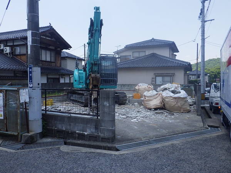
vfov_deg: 49.7
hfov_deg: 63.4
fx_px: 187
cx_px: 116
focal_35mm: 28
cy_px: 86
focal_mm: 5
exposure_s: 1/800
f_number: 4.2
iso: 250
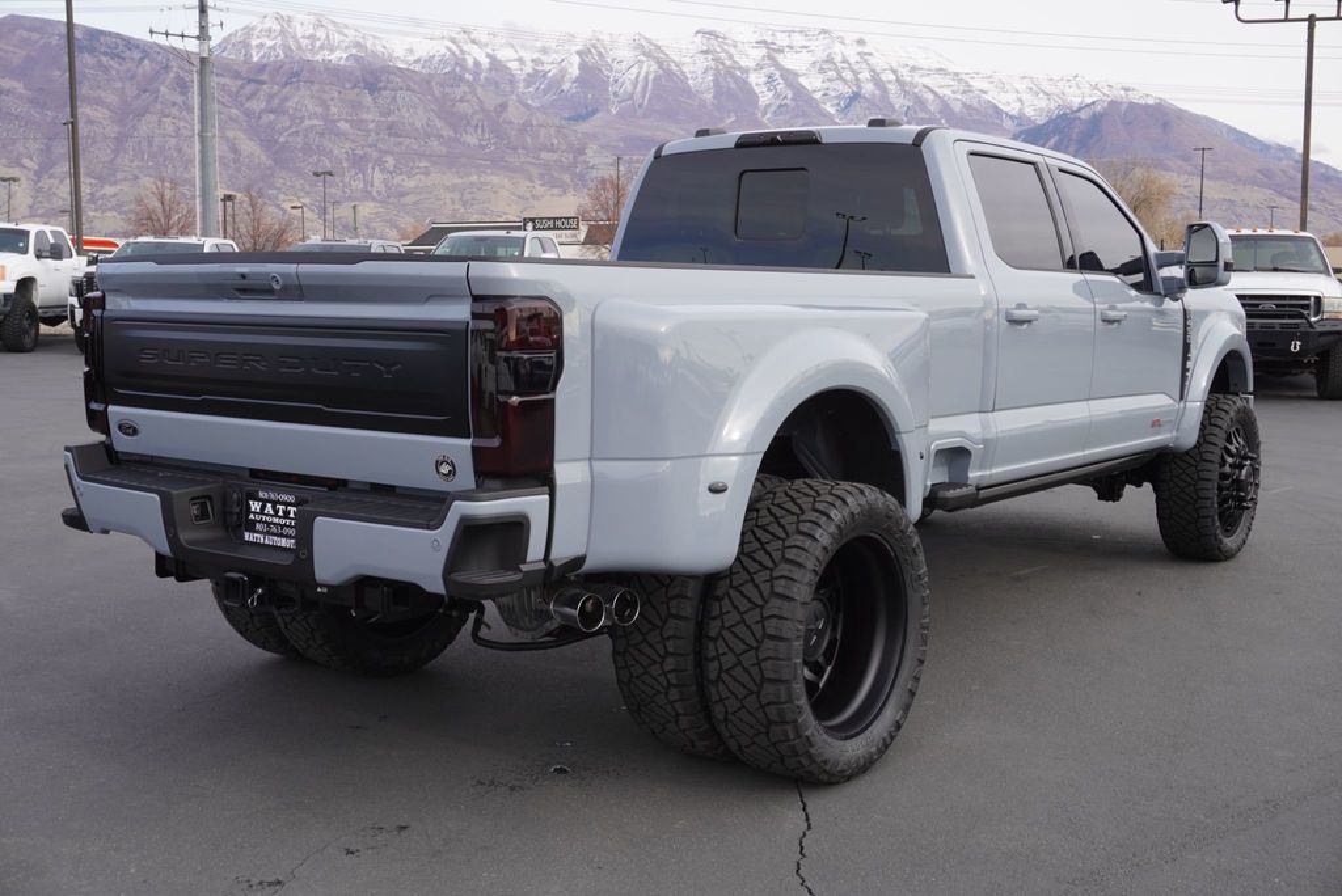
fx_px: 1455
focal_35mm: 39
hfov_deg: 49.5
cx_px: 671
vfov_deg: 34.3
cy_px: 448
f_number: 8
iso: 100
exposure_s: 1/100
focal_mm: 26
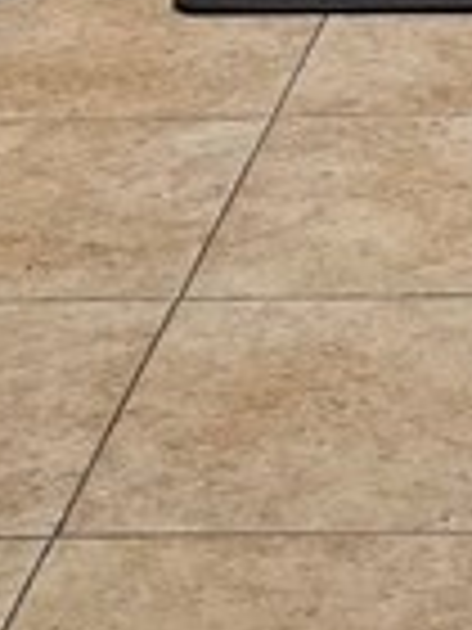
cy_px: -684
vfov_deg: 9.6
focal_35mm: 190
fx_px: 3454
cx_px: 1025
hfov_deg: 7.4
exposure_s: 1/120
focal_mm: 5.1
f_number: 1.6
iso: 64
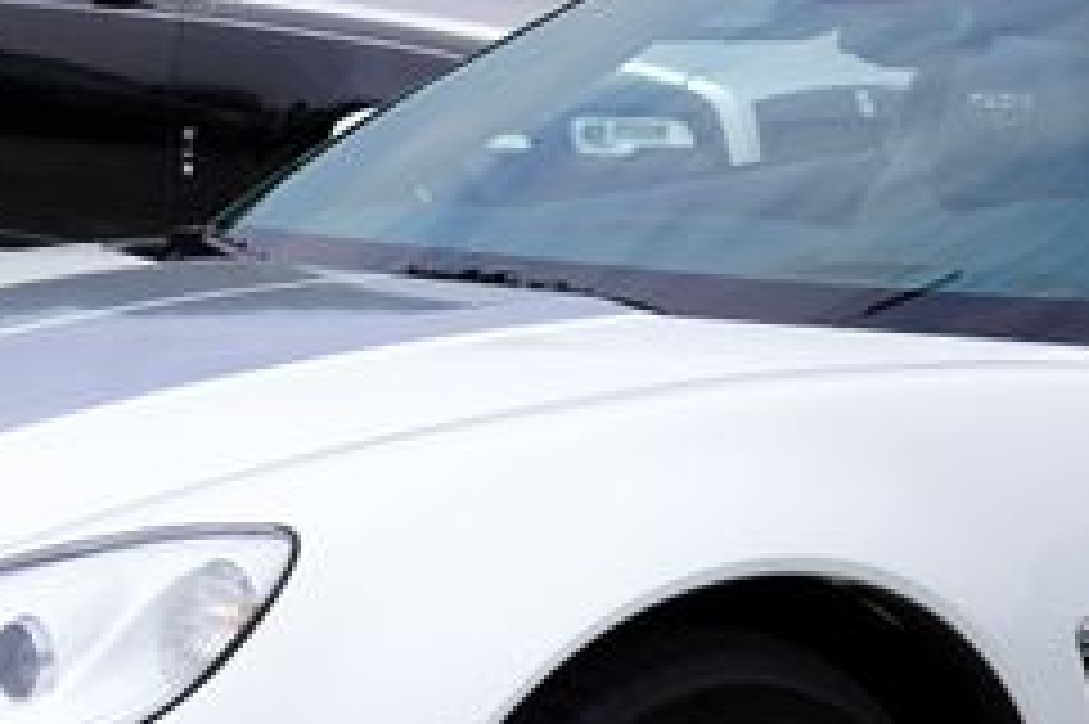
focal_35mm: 127
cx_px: 436
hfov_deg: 16.1
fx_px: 3839
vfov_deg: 10.8
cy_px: 299
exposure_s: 1/160
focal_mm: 30
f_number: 10
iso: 100
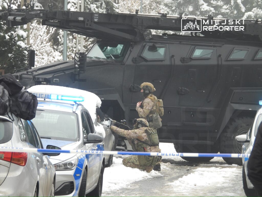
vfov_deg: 4.3
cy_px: 98
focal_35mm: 345
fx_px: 2611
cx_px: 131
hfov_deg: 5.7
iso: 200
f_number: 4.5
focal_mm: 62.1
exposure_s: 1/125
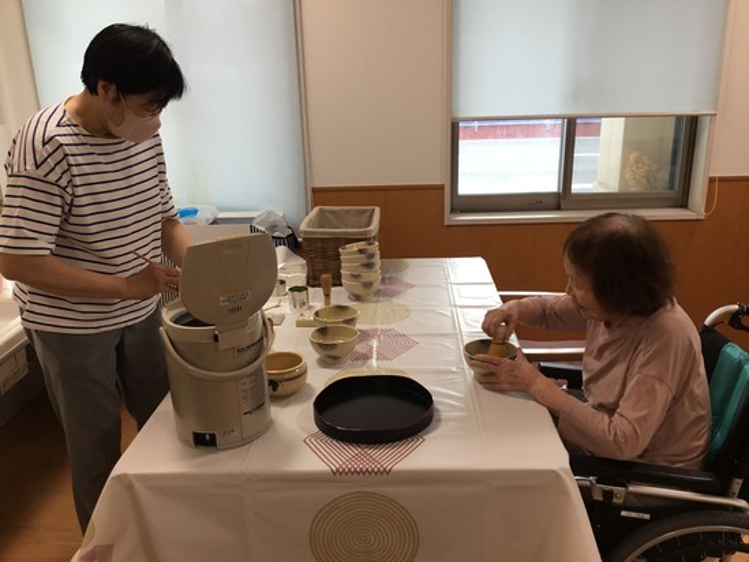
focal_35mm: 31
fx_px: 671
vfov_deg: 45.5
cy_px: 281
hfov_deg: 58.3
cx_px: 374
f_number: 2.4
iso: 32
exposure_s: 1/60
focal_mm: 3.3
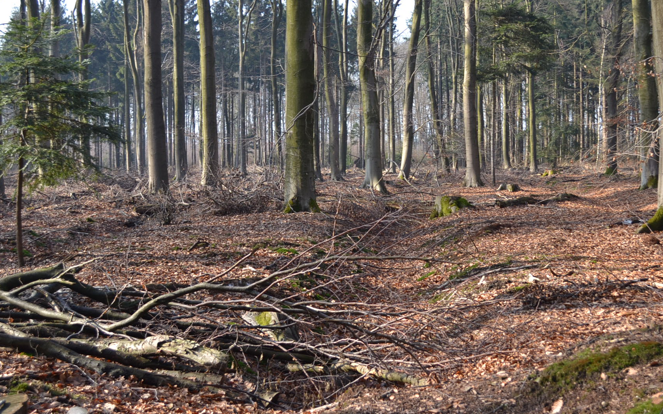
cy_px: 164
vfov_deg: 23.9
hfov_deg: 37.4
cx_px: 399
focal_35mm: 54
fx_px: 976
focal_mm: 26
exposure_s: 1/125
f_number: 5.6
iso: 125
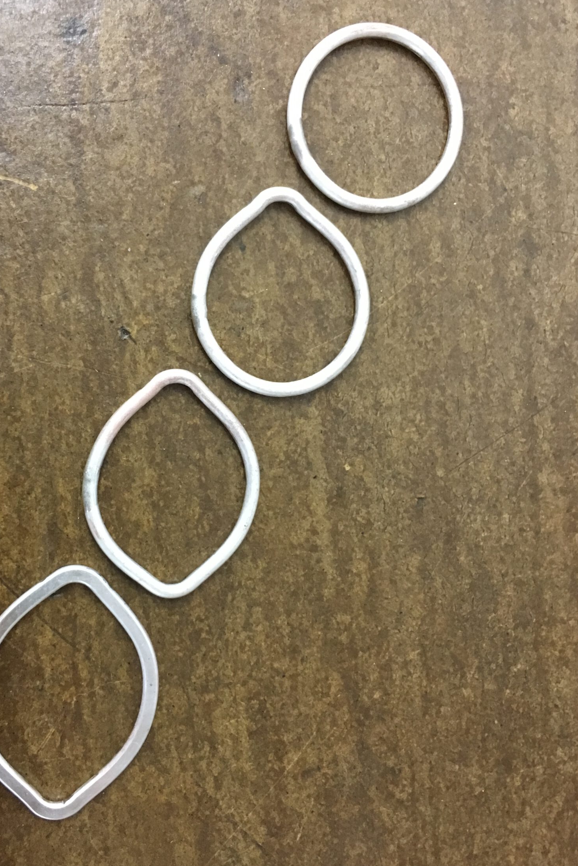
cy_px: 437
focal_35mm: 35
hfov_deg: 37.7
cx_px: 224
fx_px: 843
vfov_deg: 54.4
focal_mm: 4.15
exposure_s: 1/17
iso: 250
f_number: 2.2
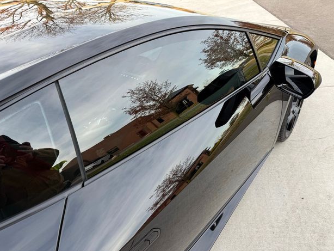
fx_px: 241
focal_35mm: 25
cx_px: 170
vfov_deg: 54.9
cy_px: 128
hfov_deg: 69.4
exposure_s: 1/467
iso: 80
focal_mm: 6.76
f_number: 1.78
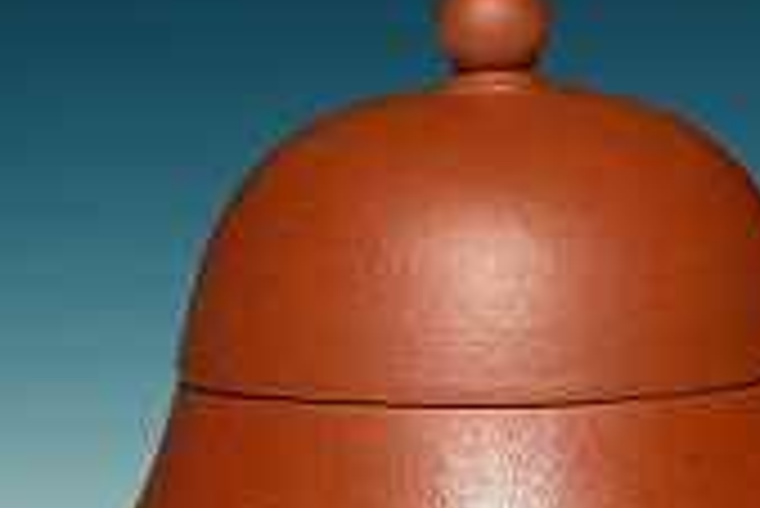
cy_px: 553
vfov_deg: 4.5
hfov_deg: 6.7
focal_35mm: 305
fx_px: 6444
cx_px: 564
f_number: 7.6
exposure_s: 1/4.1
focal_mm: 31.9
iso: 184
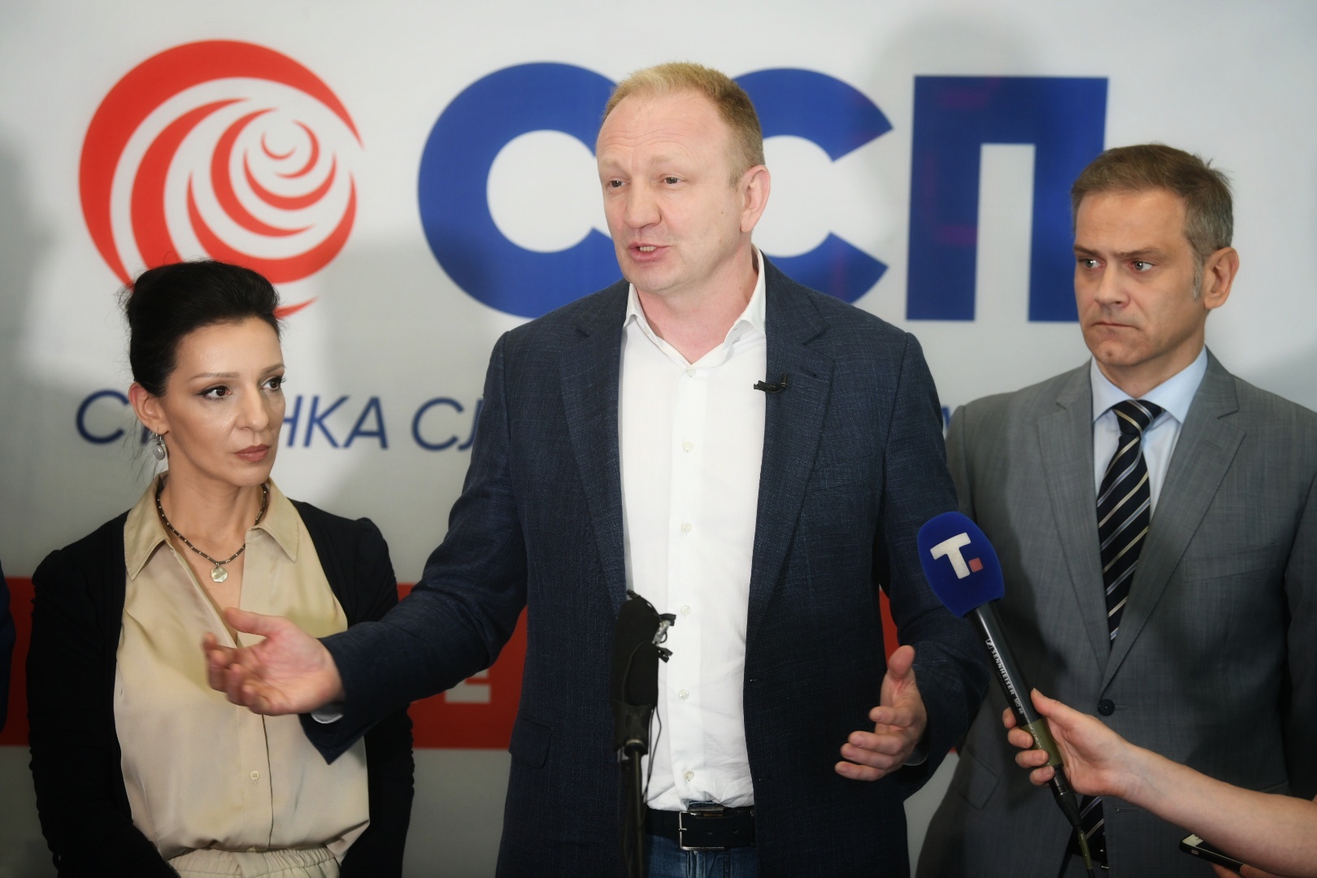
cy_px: 439
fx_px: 3585
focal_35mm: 98
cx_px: 658
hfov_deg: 20.8
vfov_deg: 14.0
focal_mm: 98
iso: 1250
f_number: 4
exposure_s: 1/125
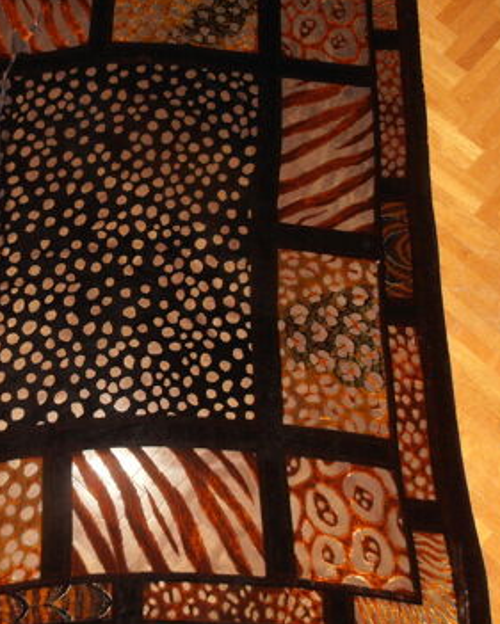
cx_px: 100
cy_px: 313
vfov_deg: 55.6
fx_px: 592
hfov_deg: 43.6
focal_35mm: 32
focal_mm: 4.2
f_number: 3
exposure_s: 1/30
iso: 125
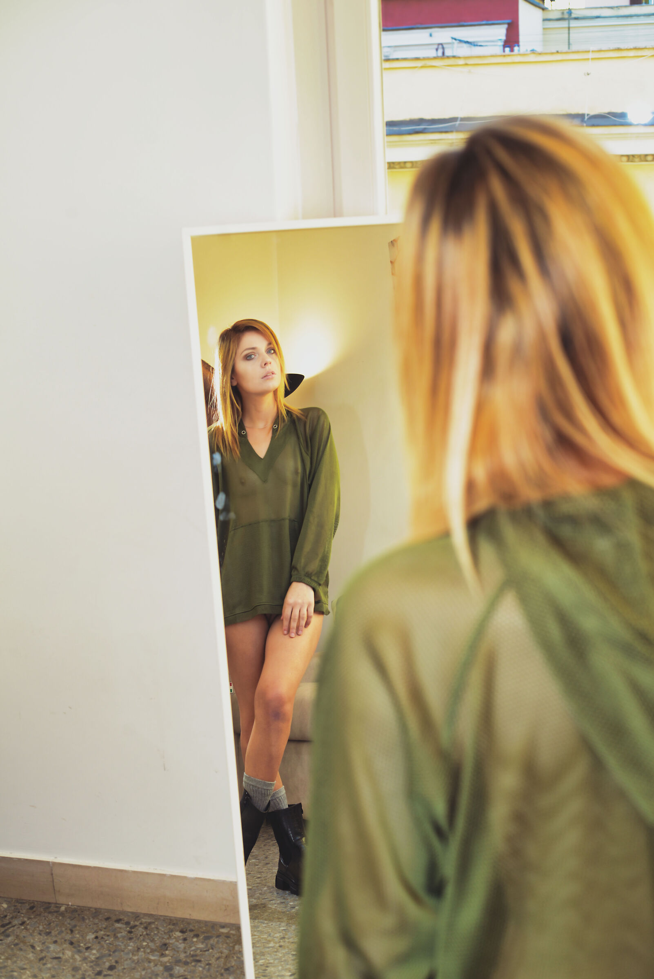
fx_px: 1361
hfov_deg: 27.0
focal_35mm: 50
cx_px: 327
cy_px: 490
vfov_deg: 39.6
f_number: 5.6
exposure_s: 1/80
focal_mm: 50
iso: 400
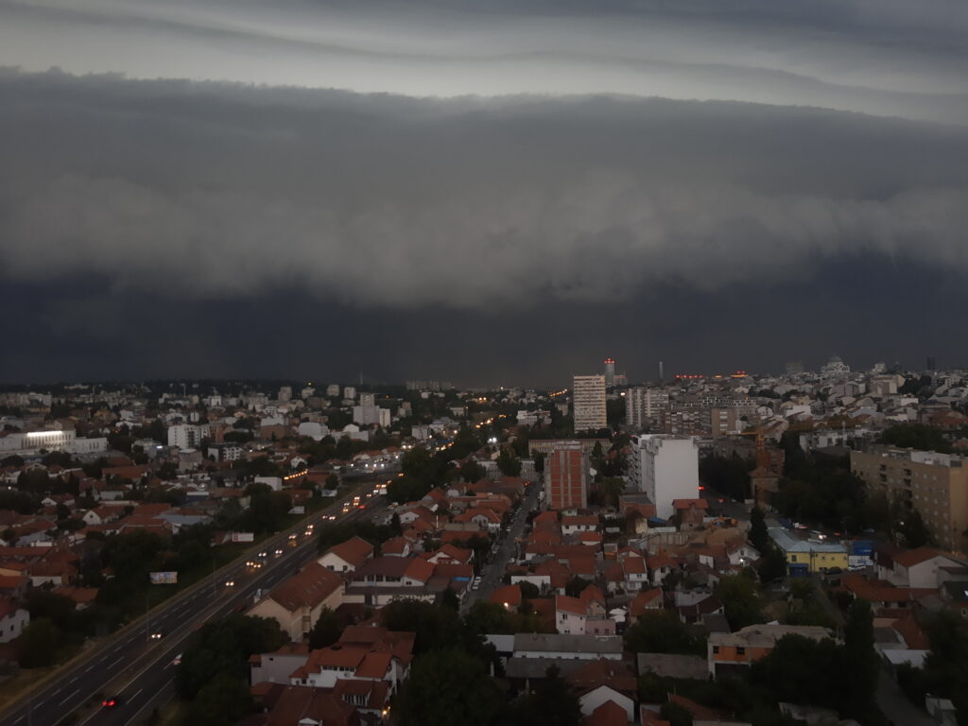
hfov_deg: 67.3
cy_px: 363
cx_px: 484
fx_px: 727
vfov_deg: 53.1
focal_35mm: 26
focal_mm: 3.95
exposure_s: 1/60
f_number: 1.8
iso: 385
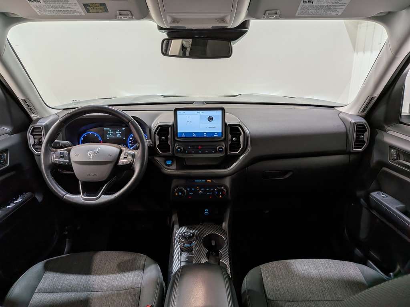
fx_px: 284
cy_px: 154
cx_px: 205
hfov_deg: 71.6
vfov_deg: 56.8
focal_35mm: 24
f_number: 1.7
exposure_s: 1/178
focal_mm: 4.53
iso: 26
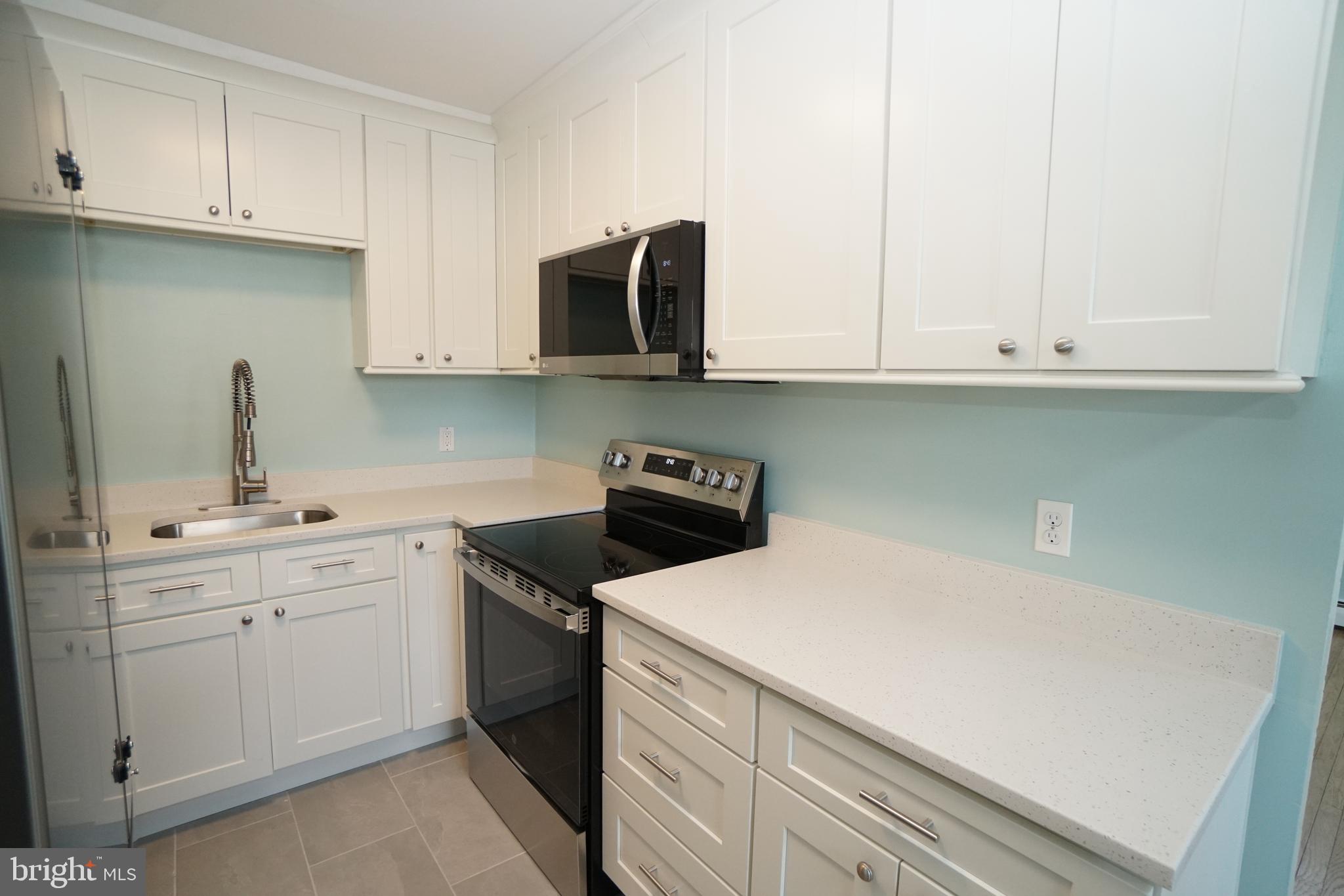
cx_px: 672
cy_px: 448
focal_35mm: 16
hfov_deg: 95.0
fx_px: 616
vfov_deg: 72.0
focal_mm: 11
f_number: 4
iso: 1000
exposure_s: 1/160
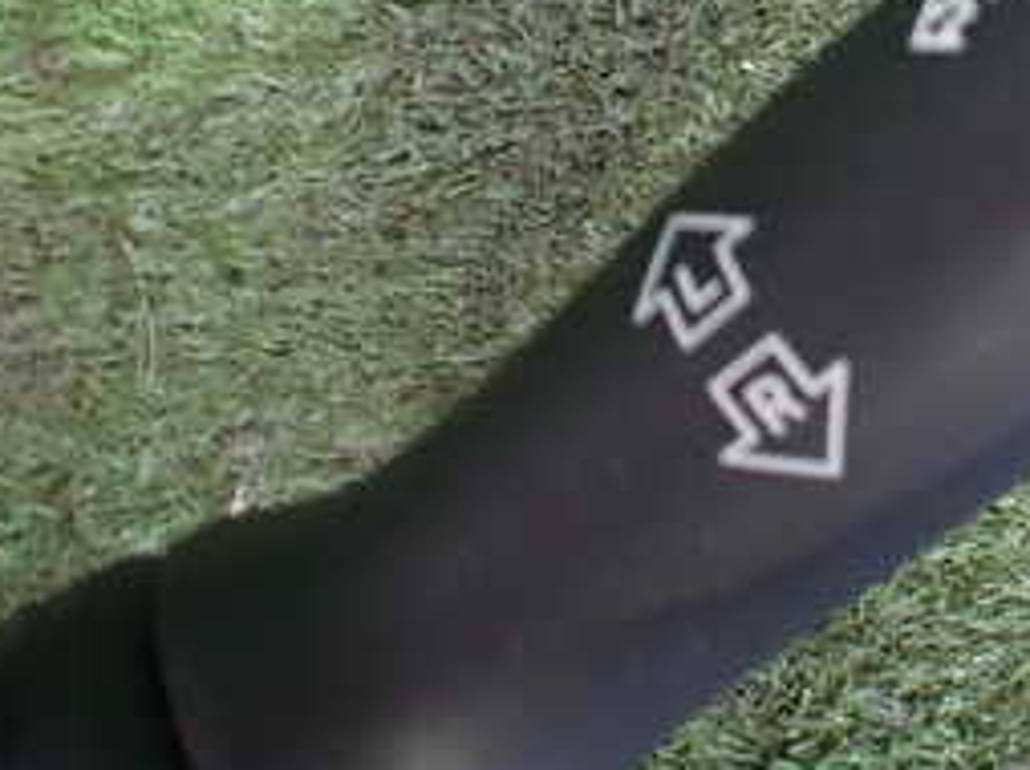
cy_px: 138
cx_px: 1026
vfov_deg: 20.4
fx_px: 2111
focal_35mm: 71
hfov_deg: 26.0
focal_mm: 5.4
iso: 800
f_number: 2.3
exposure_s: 1/60
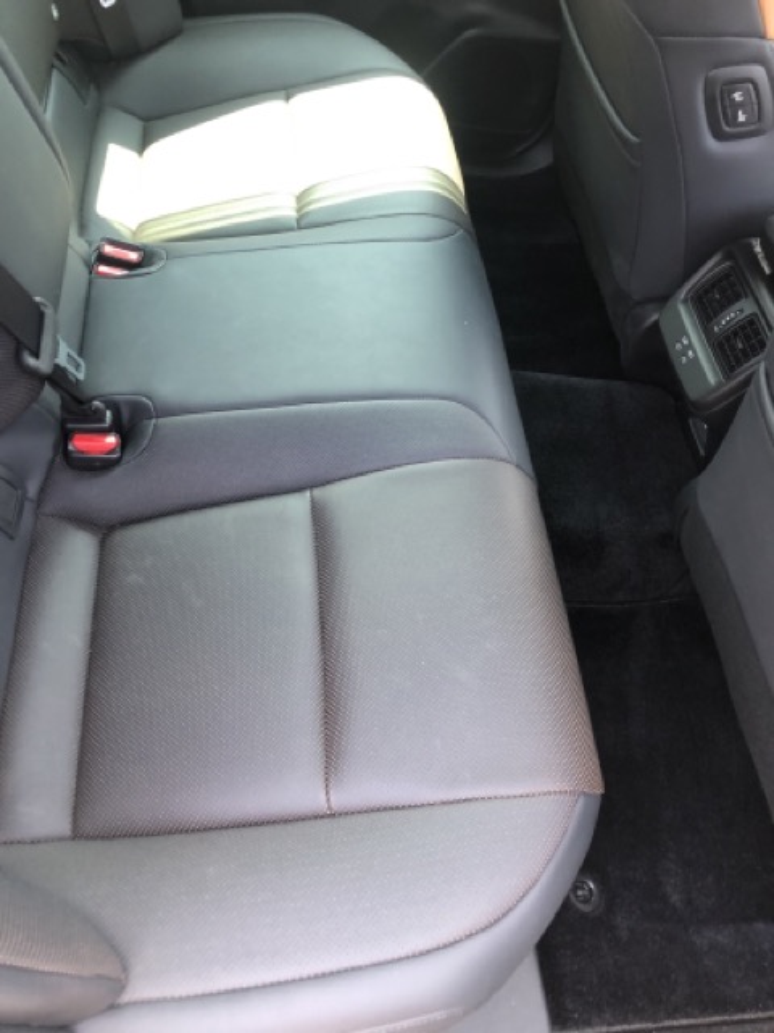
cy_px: 516
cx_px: 387
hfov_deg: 49.7
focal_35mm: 28
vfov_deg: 63.4
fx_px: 835
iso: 32
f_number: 1.8
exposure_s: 1/30
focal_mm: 3.99
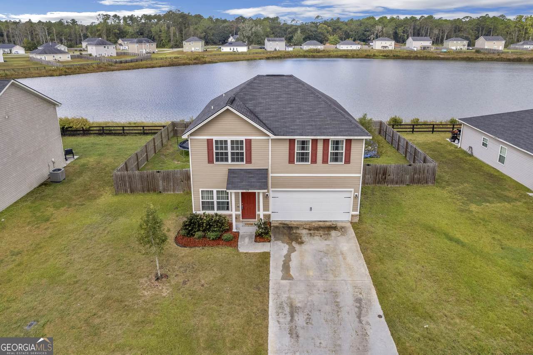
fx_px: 326
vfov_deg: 57.2
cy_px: 178
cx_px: 266
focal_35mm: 22
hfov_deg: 78.6
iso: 140
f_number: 2.8
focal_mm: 8.38
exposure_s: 1/1000
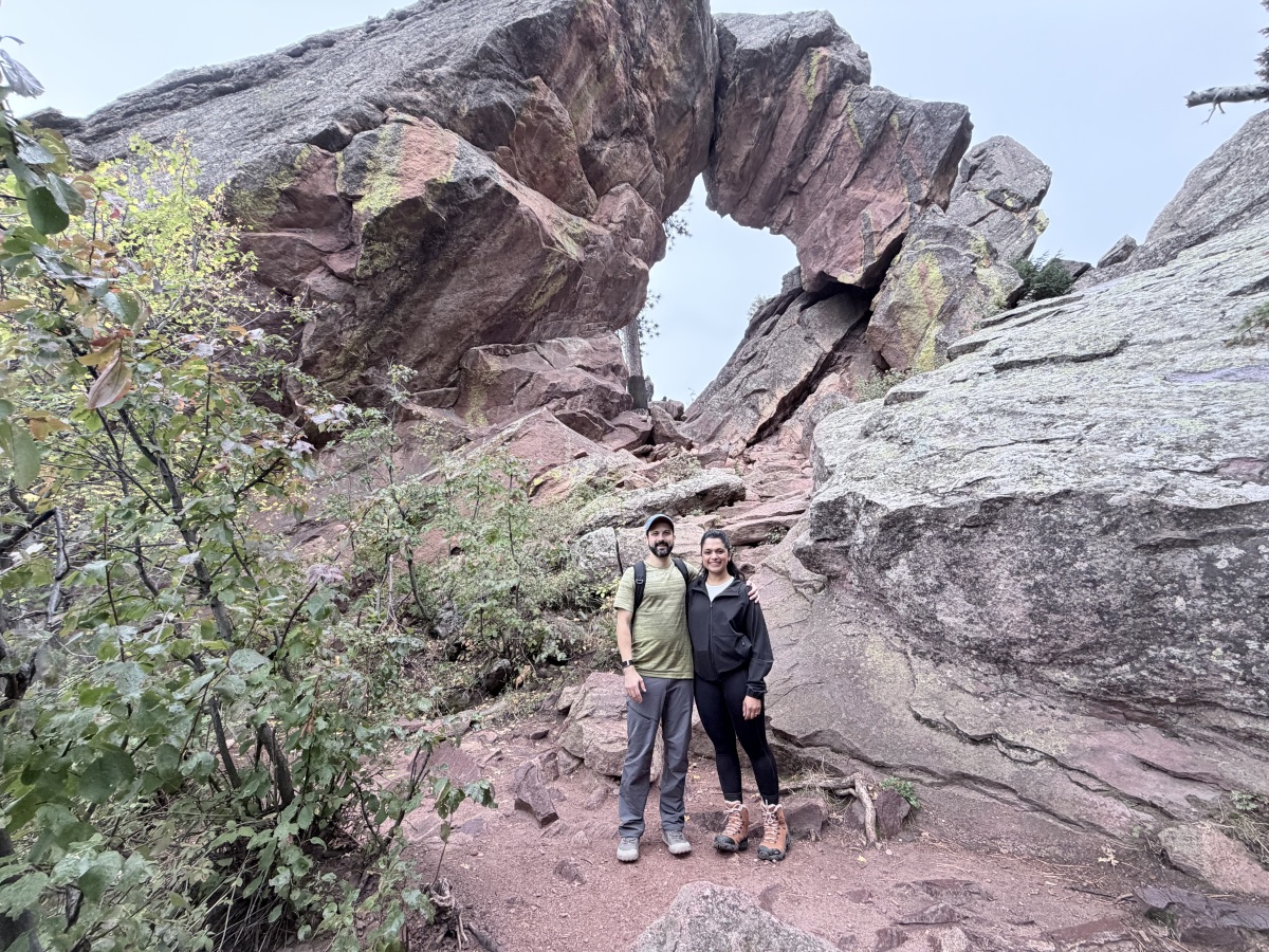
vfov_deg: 85.7
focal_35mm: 14
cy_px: 476
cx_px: 634
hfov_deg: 102.1
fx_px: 513
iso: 250
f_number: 2.2
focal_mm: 2.22
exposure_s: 1/121
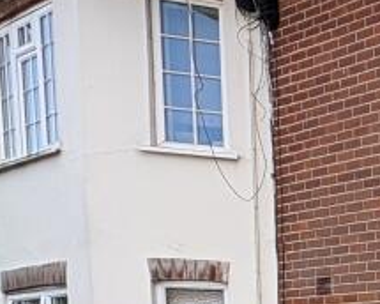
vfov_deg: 21.0
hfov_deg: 15.5
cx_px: 900
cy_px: 414
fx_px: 731
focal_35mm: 65
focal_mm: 2.22
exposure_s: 1/423
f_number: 2.2
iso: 40
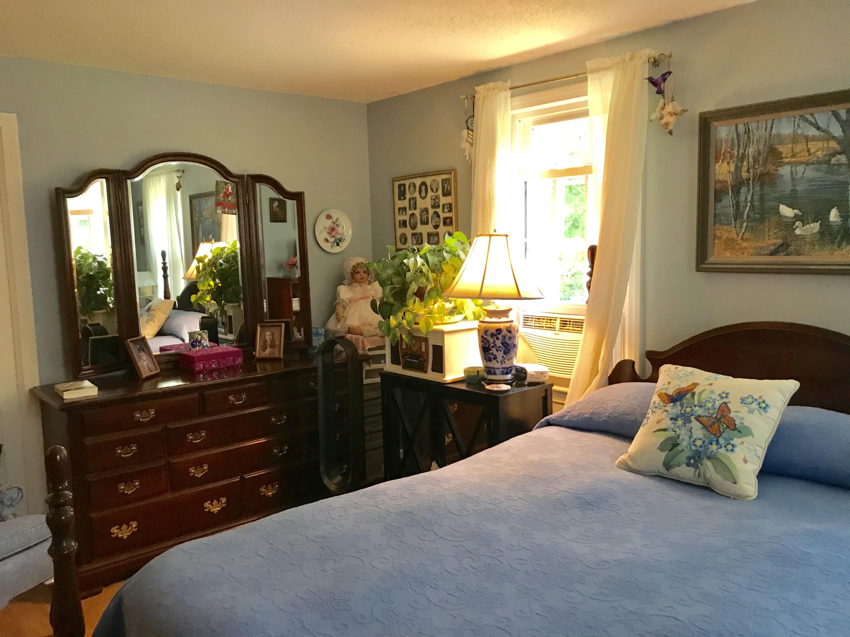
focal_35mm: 28
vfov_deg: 49.7
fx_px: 688
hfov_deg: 63.4
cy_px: 318
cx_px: 425
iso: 50
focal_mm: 3.99
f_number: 1.8
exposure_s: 1/15
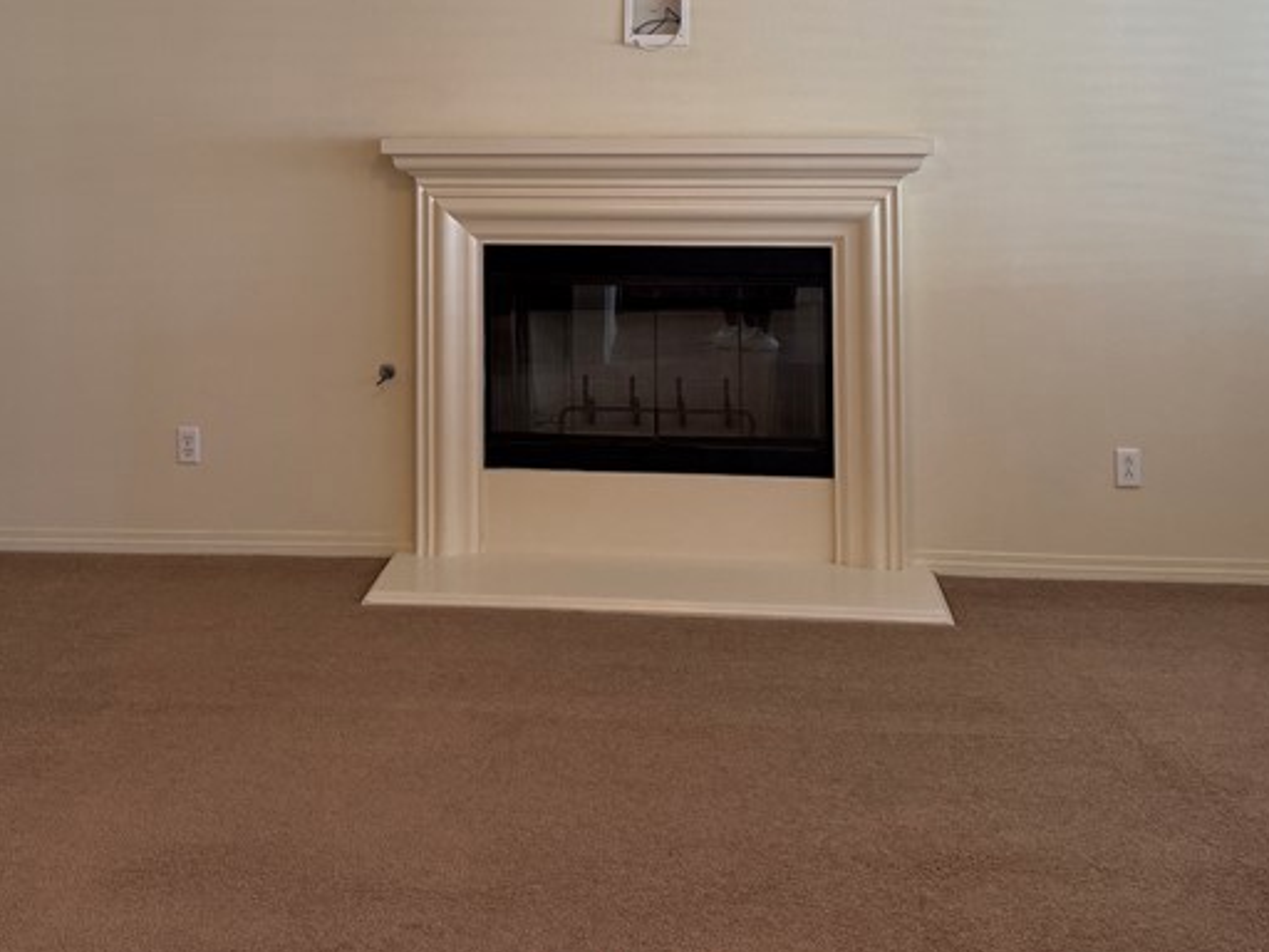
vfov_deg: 28.9
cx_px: 511
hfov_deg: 39.5
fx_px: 1760
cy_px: 77
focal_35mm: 48
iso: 200
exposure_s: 1/120
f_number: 1.78
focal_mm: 6.76
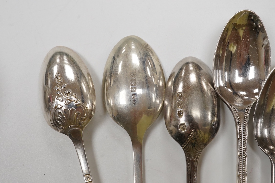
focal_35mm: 45
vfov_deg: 29.9
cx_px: 138
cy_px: 92
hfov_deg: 43.6
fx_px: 344
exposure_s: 1/100
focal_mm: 30
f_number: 20
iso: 2500
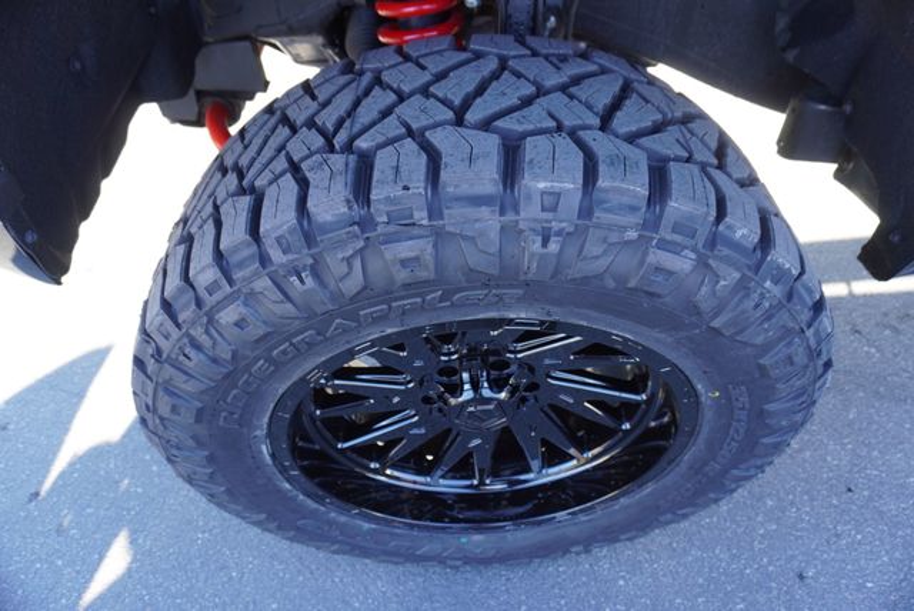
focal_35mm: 24
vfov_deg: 53.2
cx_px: 457
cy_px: 306
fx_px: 610
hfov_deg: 73.7
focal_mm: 16
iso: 200
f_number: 4
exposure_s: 1/60
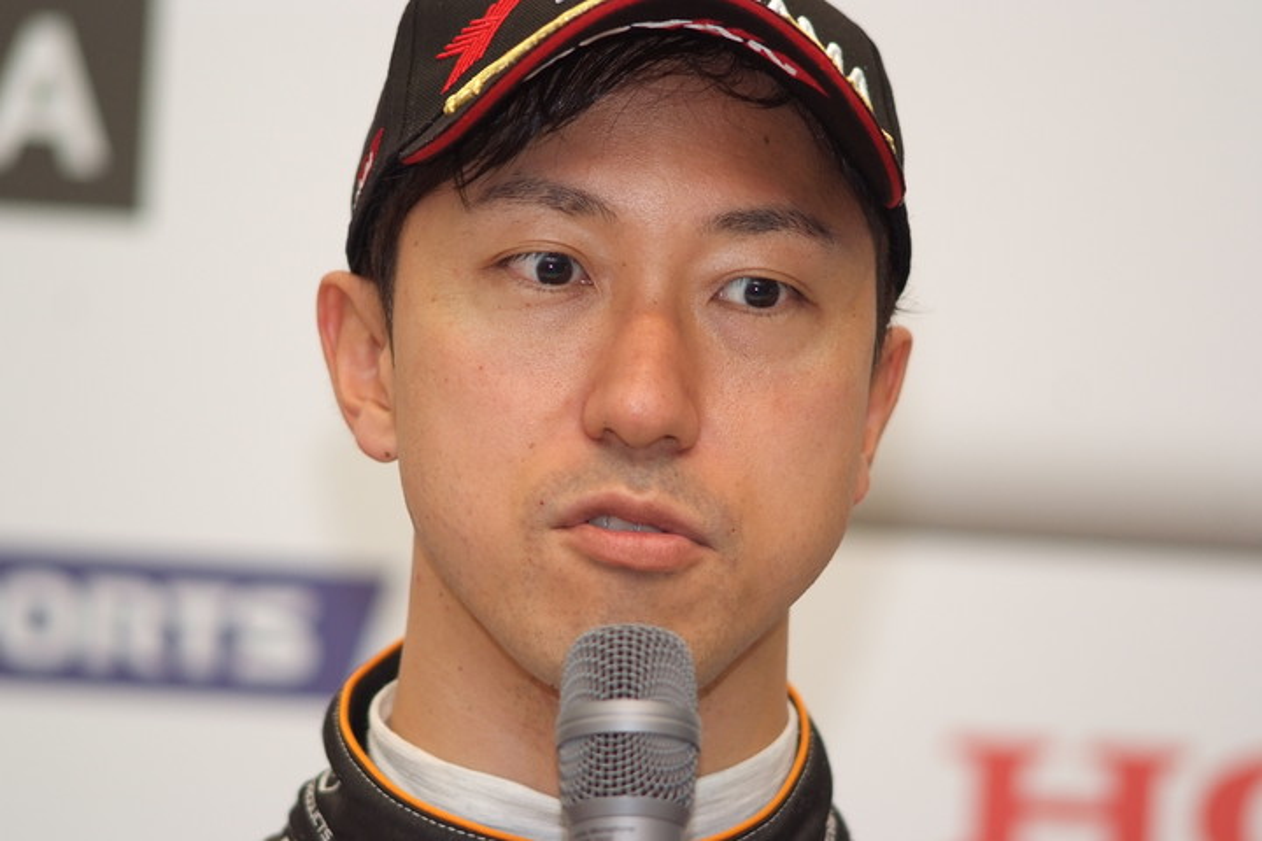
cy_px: 420
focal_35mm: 270
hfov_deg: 7.6
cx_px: 631
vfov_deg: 5.1
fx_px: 9464
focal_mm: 180
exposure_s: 1/125
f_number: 2.8
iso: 800
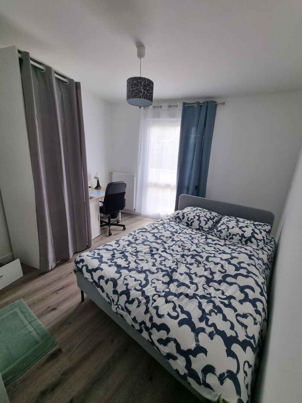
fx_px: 151
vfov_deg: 106.2
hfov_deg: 89.9
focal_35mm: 13
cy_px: 202
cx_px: 151
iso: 80
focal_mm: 2.2
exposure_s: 1/100
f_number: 2.2
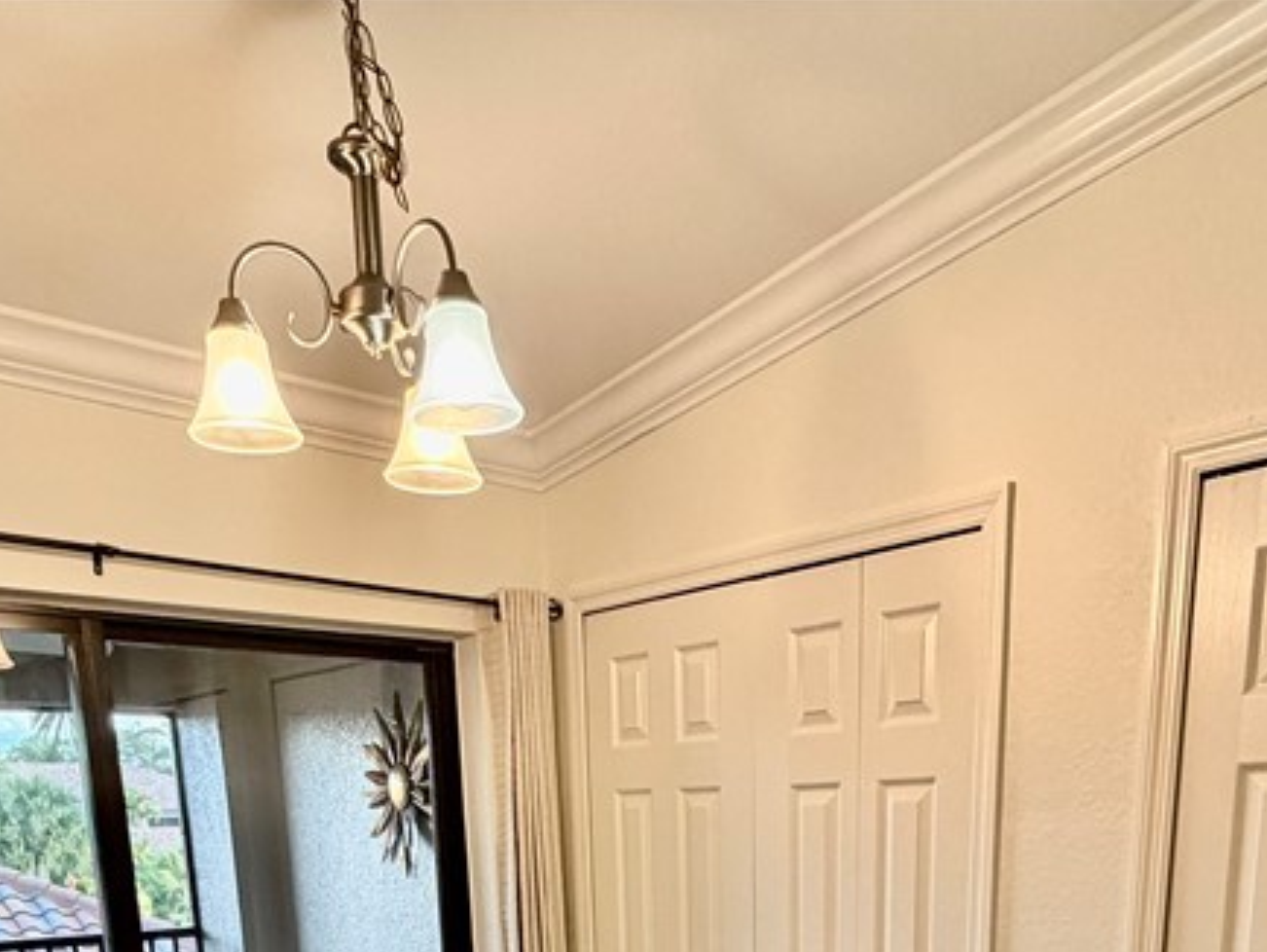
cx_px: 674
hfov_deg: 55.3
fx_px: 1209
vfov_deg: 35.0
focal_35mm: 33
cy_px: 1116
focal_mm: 2.22
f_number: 2.2
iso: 250
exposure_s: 1/120
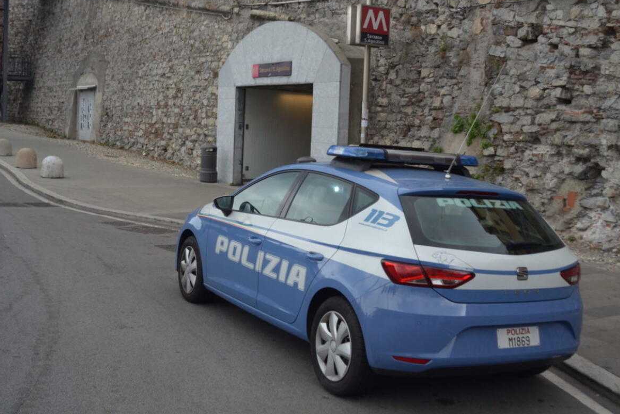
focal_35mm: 43
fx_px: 740
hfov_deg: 45.4
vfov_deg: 31.2
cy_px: 204
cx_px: 306
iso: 360
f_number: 9
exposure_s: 1/125
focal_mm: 28
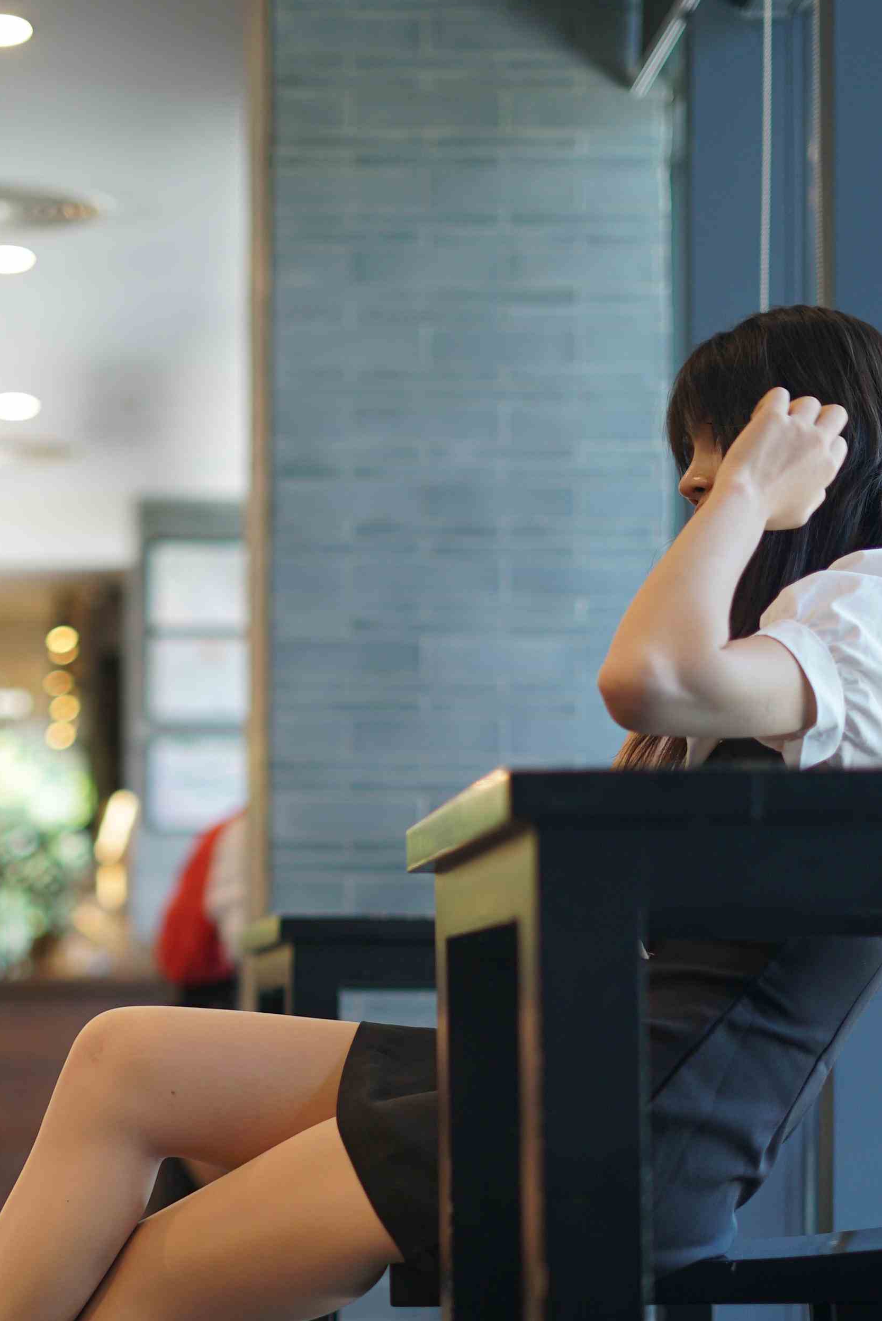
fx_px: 3119
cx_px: 154
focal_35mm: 85
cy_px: 953
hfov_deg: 16.0
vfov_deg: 23.7
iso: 200
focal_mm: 50
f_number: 1.8
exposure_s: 1/160
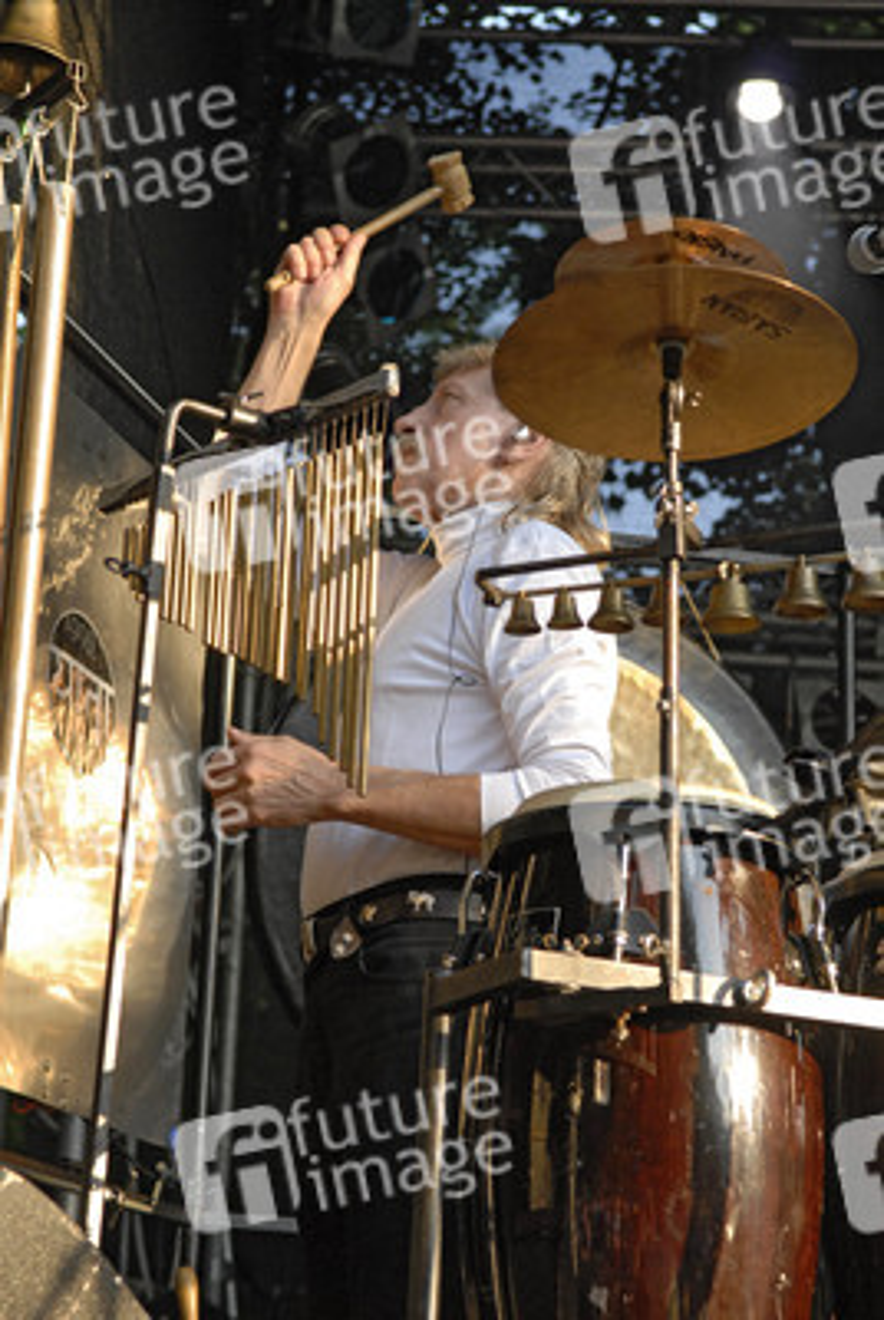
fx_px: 3028
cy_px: 660
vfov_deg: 24.6
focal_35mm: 82
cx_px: 442
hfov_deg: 16.6
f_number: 5
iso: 640
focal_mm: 55
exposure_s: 1/320
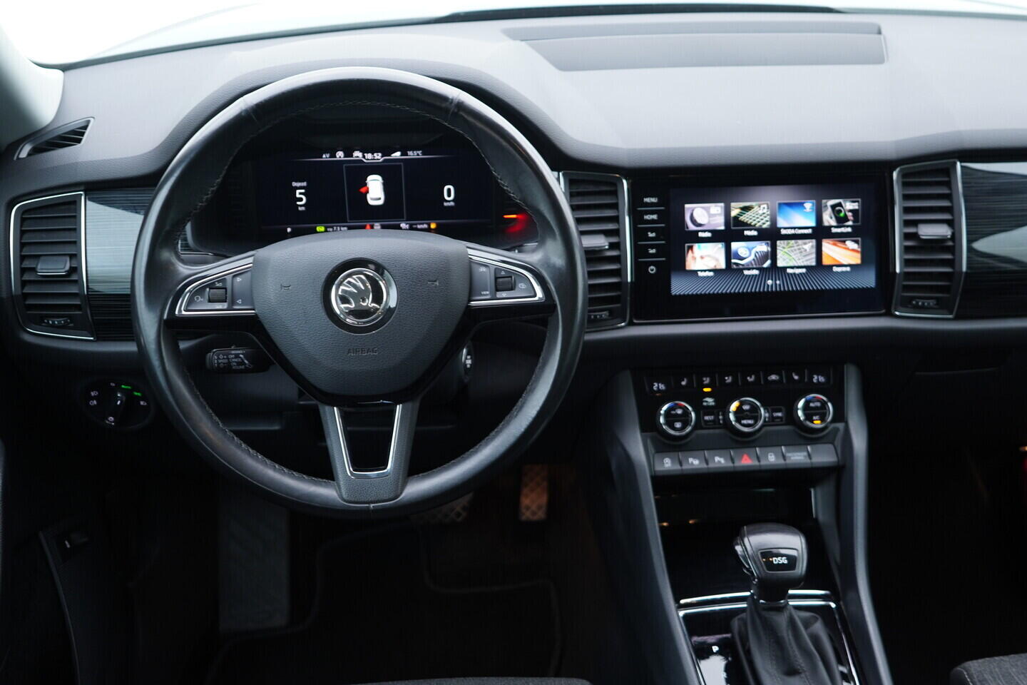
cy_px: 342
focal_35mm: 36
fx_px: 1027
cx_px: 514
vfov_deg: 36.9
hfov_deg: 53.1
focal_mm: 24
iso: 320
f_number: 2.8
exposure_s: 1/40
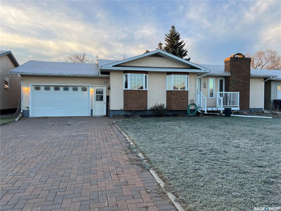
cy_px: 106
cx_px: 140
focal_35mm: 26
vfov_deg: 53.1
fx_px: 211
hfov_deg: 67.3
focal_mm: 5.7
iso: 50
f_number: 1.5
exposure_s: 1/471
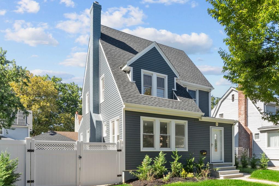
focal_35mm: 28
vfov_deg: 43.9
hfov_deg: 61.3
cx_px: 214
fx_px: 217
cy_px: 153
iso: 800
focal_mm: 14
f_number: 10
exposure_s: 1/400
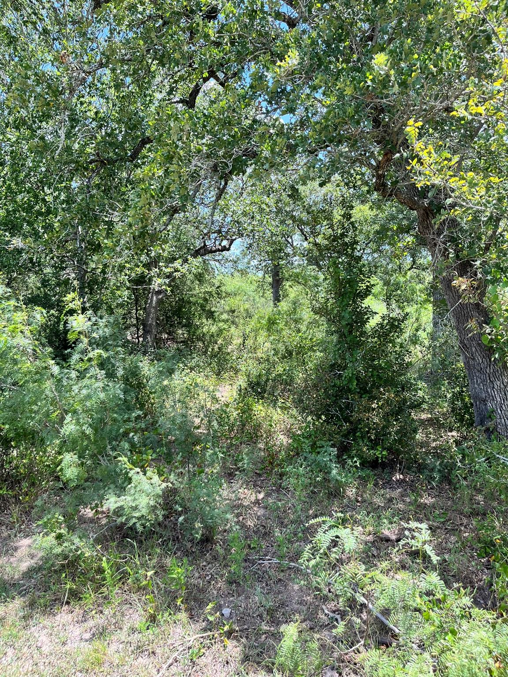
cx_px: 254
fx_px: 509
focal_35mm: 26
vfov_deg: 67.3
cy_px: 338
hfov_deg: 53.1
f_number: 1.6
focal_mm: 5.1
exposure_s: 1/639
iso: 50
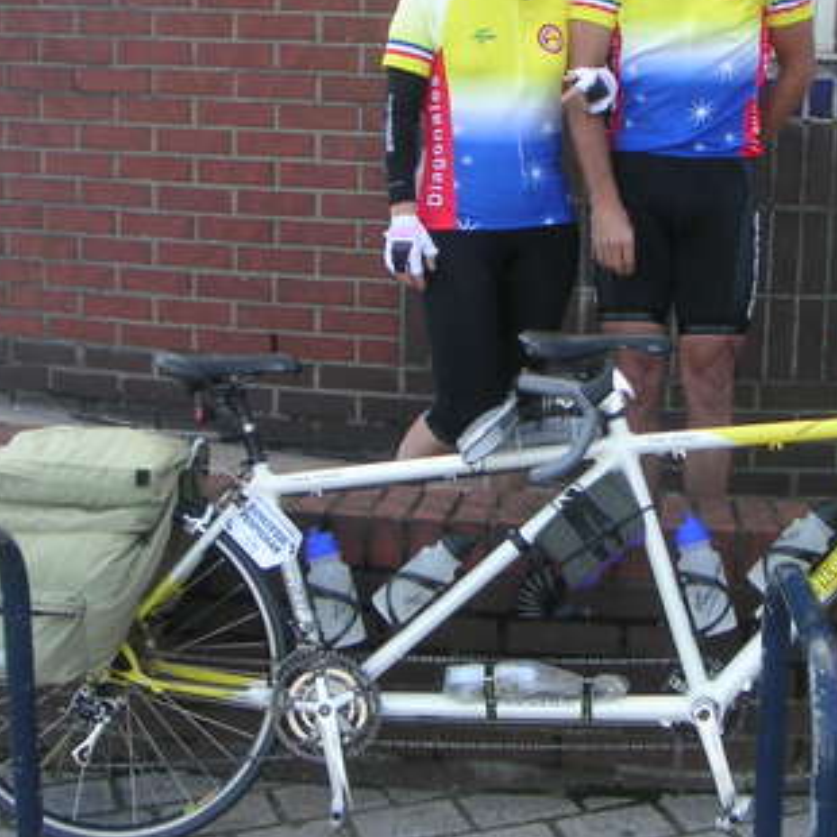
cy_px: 327
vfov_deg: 26.4
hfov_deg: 26.4
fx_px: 1778
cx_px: 551
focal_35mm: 65
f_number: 2.8
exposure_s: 1/90
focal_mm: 6
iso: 50
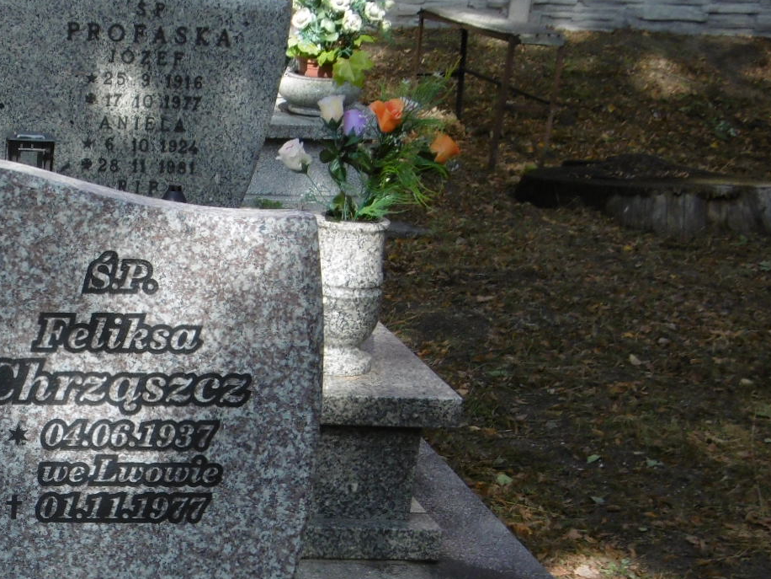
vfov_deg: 17.1
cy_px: 508
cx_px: -60
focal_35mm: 85
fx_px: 1893
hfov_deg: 21.9
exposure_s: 1/320
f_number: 3.7
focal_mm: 6.8
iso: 100
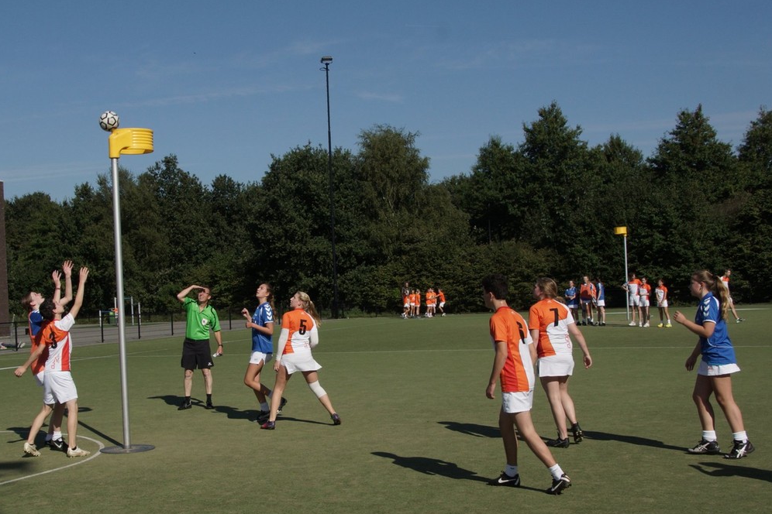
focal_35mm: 37
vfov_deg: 35.9
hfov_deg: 51.9
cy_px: 261
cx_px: 377
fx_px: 793
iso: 200
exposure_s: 1/640
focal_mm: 24
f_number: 10
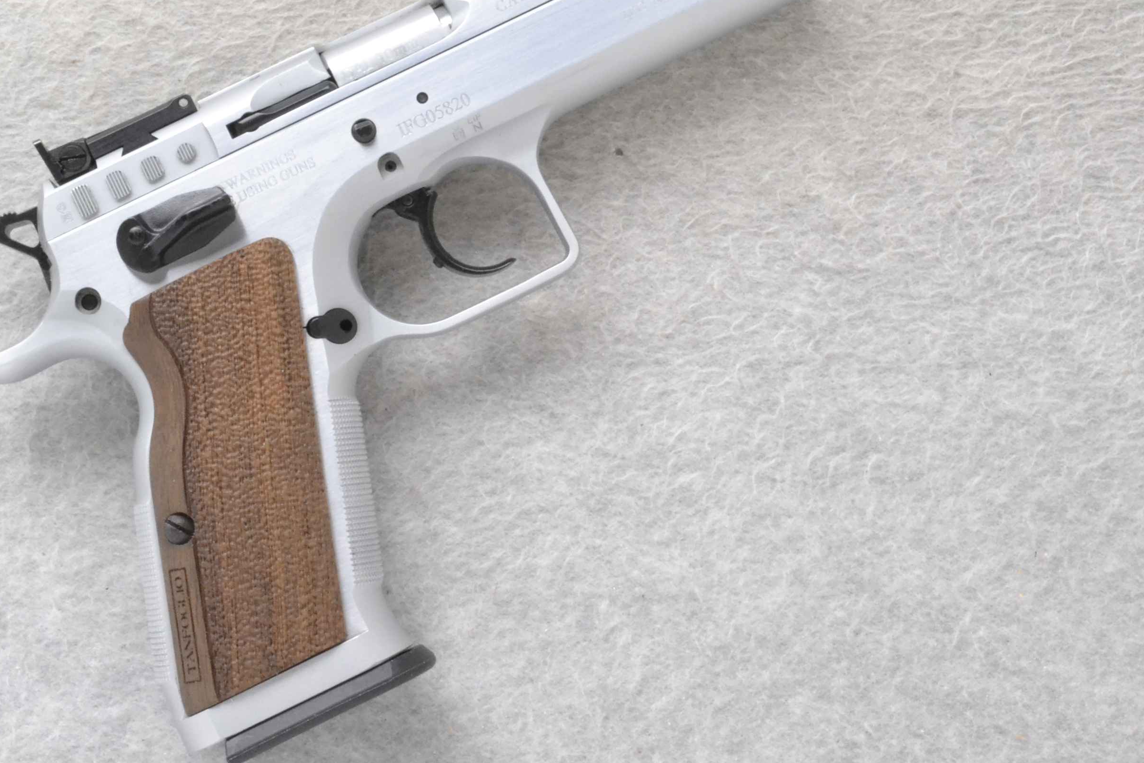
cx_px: 368
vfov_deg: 16.6
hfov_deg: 24.6
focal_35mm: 82
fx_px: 2606
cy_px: 261
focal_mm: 38
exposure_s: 1/60
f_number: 20
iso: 3200
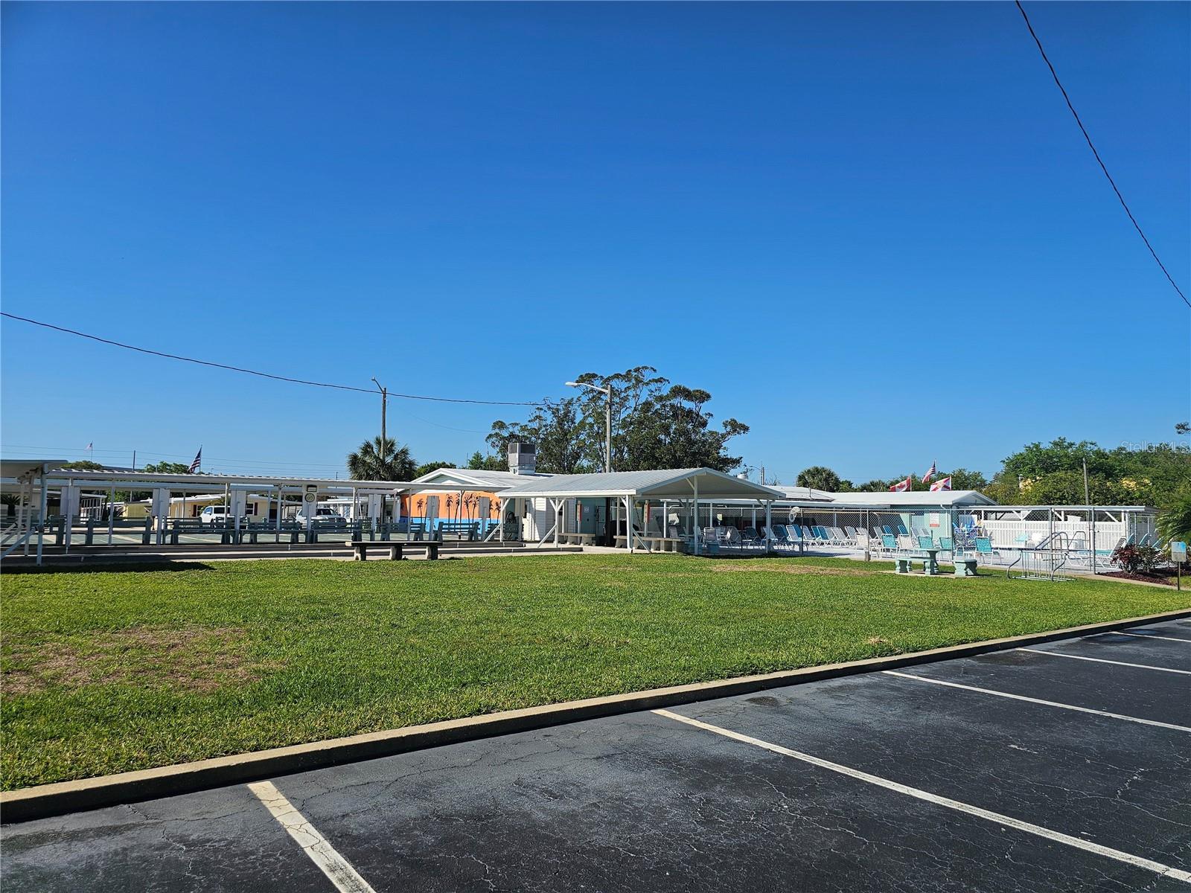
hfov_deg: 73.9
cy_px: 446
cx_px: 596
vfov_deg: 58.9
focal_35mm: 23
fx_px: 791
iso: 16
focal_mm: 6.3
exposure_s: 1/1509
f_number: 1.7
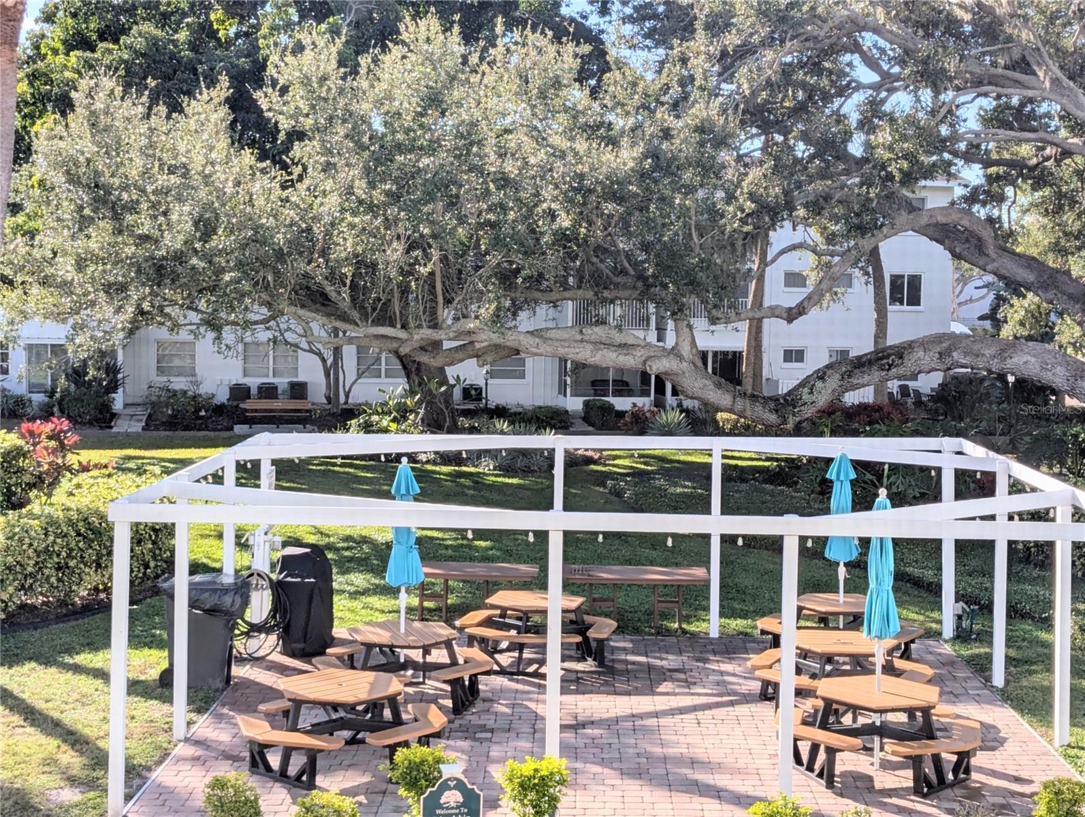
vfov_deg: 29.7
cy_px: 408
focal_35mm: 49
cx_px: 542
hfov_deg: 38.9
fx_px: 1538
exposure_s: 1/432
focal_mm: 6.9
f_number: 1.68
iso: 19
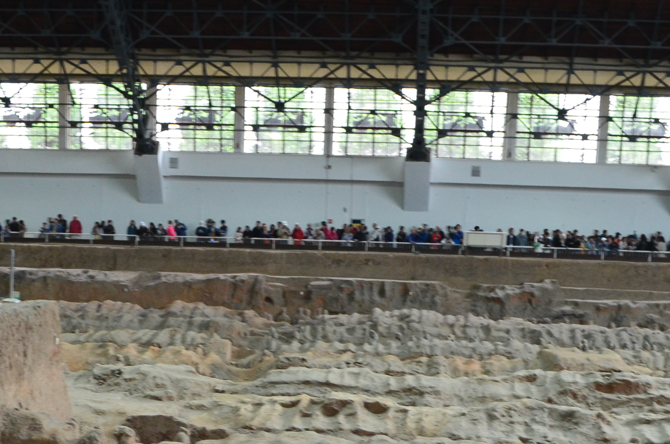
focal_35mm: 74
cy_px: 559
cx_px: 272
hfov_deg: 27.3
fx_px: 1374
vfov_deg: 17.3
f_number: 6.3
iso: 800
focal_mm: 18
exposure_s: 1/13
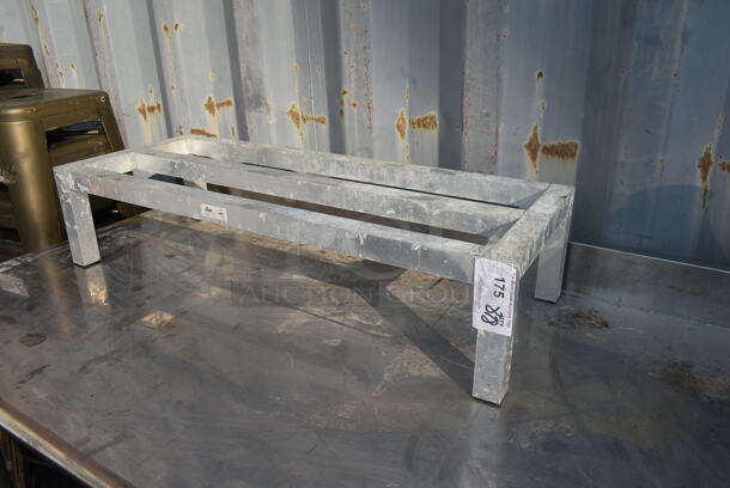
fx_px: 548
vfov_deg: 48.0
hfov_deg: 67.3
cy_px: 244
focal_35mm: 27
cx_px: 365
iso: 100
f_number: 8
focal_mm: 18
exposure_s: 1/250
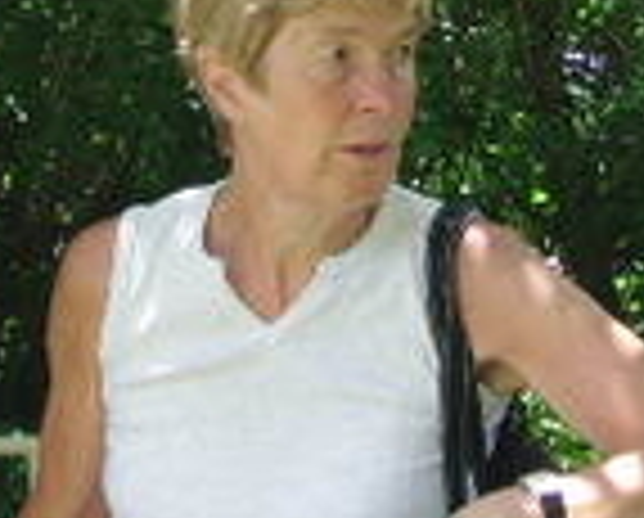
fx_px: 6551
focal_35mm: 343
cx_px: 275
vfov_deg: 4.5
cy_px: -225
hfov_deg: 5.6
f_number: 4.3
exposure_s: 1/78
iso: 100
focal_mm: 13.96
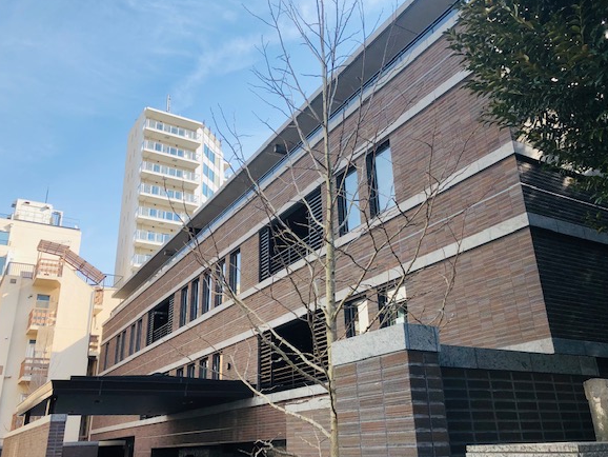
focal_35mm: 31
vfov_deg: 45.5
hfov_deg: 58.3
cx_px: 310
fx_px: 545
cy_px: 228
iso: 20
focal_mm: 3.99
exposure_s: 1/889
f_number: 1.8
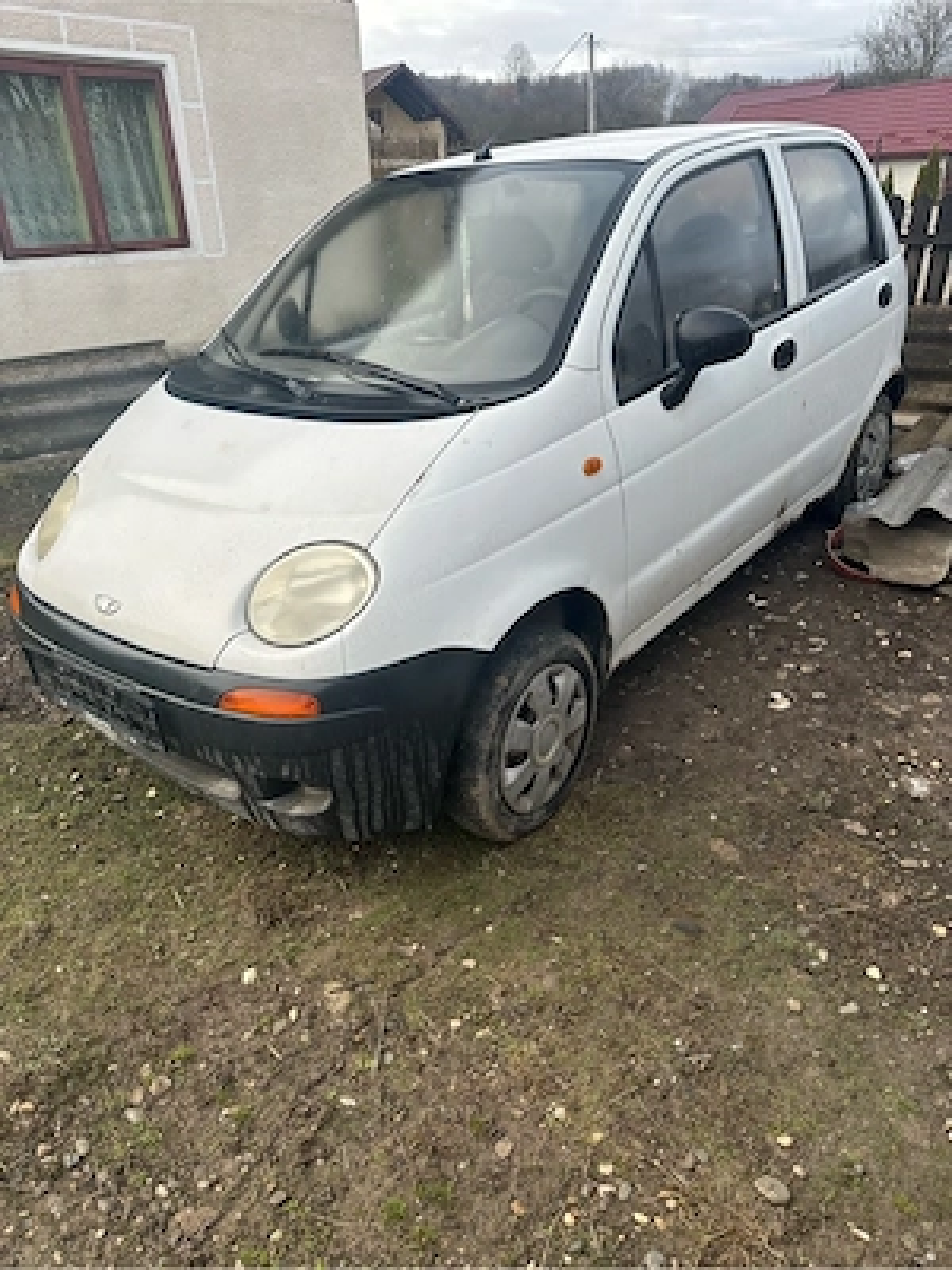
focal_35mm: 24
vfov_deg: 71.6
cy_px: 635
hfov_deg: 56.8
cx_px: 476
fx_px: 880
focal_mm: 6.86
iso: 80
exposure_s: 1/319
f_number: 1.78
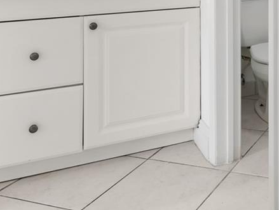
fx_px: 452
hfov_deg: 30.4
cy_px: -75
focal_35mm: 56
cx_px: 313
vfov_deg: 22.8
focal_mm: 16
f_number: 11
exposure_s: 1/2.5
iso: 250
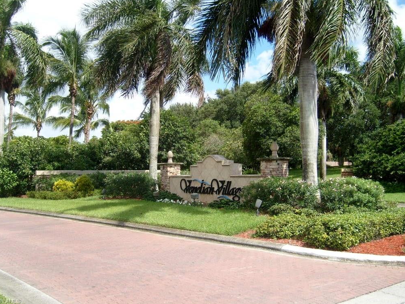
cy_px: 149
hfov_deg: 51.4
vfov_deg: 39.7
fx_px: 421
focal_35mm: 36
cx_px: 198
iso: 80
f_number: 7.1
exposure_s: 1/250
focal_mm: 5.8
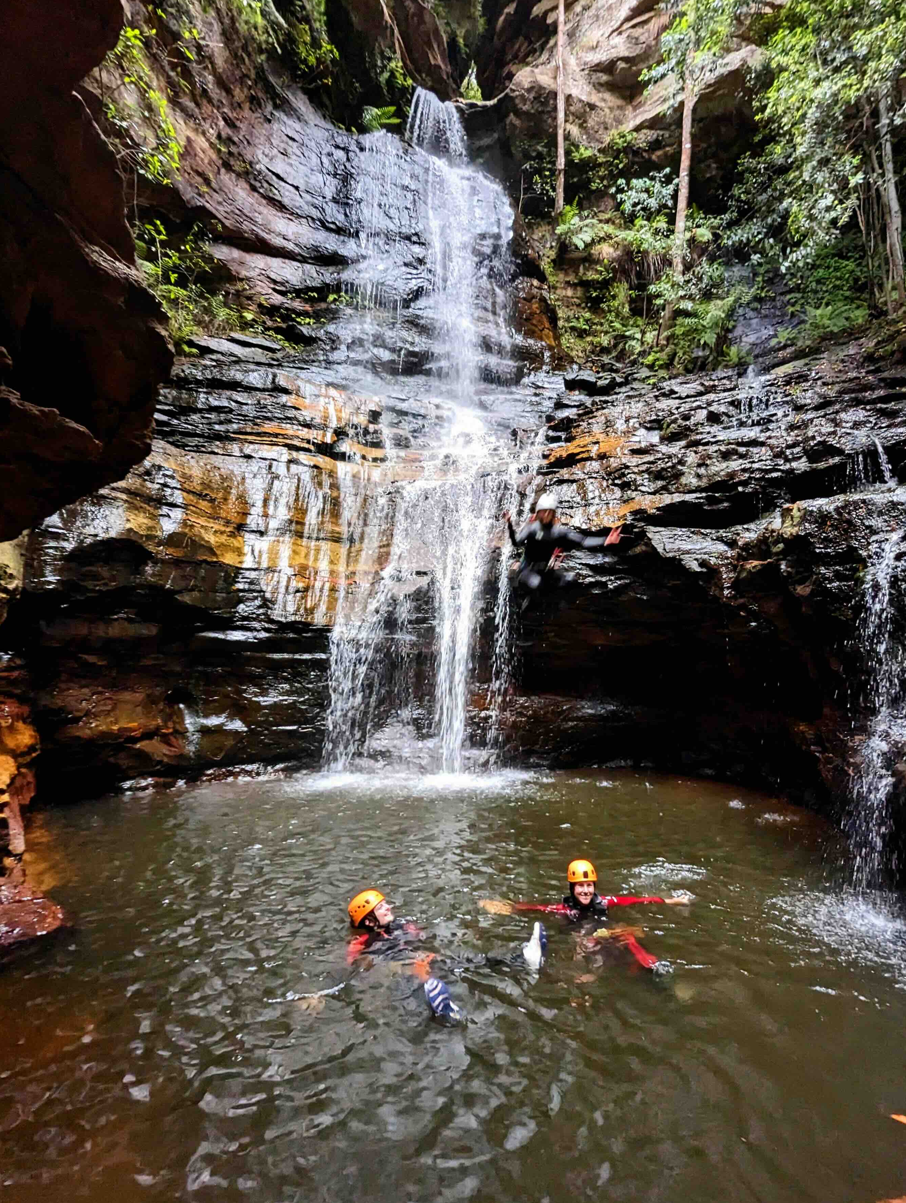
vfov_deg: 98.1
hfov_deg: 81.5
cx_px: 511
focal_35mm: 15
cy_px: 599
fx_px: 522
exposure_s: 1/66.3
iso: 250
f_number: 2.2
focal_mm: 1.95
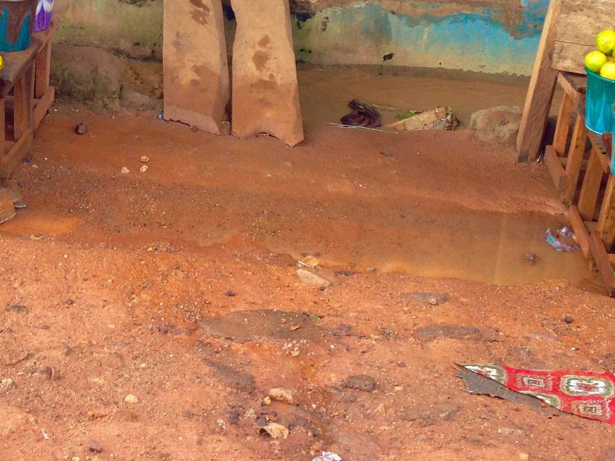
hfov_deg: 25.5
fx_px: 1332
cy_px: 30
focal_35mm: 75
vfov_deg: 19.2
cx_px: 113
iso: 80
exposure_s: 1/120
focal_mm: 4.12
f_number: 2.4
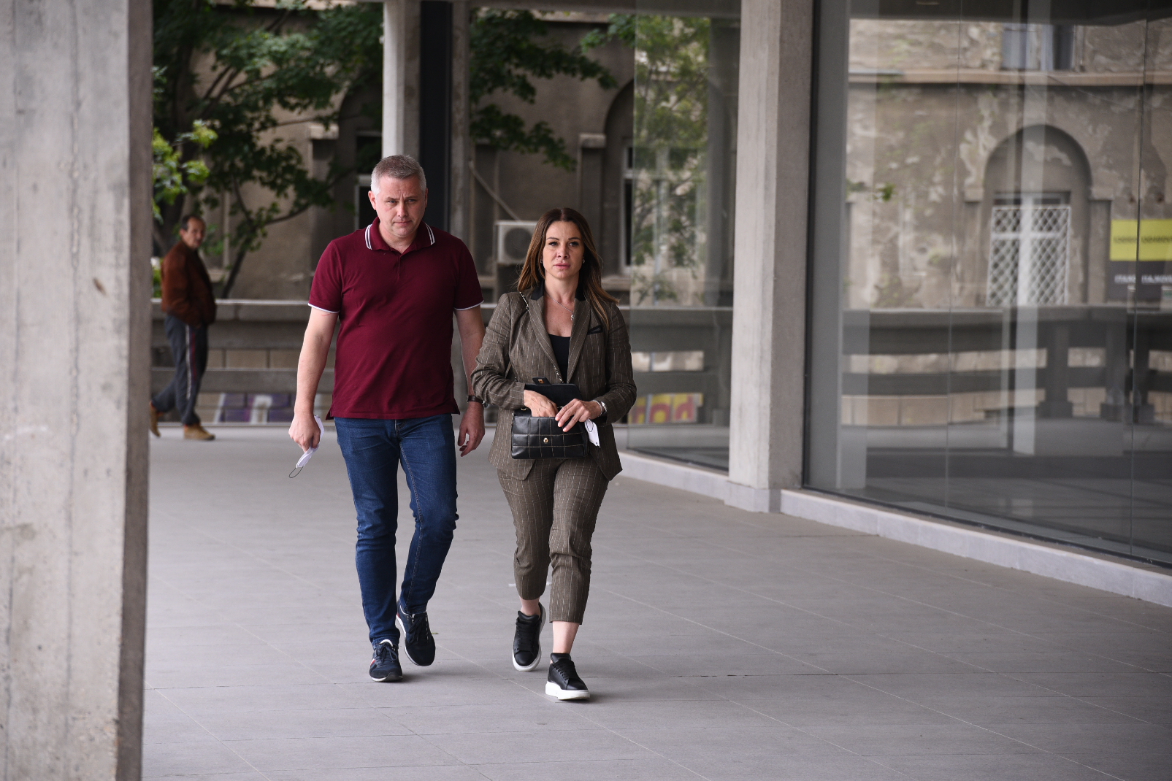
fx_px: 3451
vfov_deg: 12.9
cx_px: 582
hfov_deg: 19.3
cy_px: 393
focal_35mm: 106
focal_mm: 105
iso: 500
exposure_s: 1/640
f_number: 4
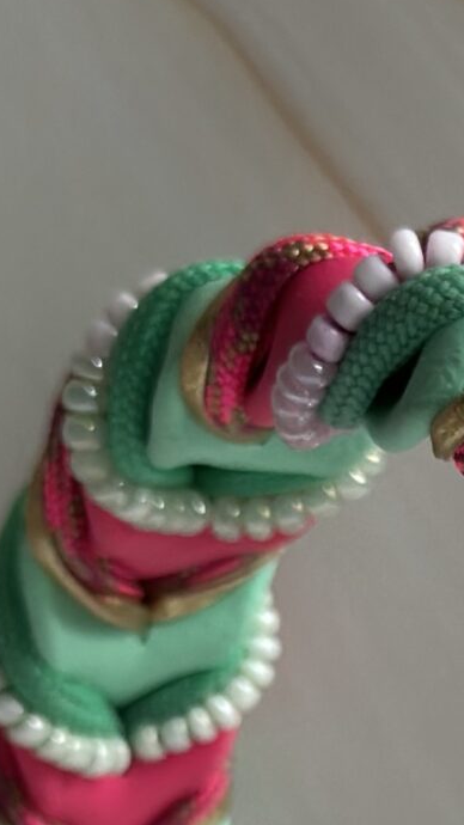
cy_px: 1171
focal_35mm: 194
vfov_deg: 10.8
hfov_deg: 6.2
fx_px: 4244
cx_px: 770
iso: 80
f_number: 1.78
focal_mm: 6.86
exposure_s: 1/292
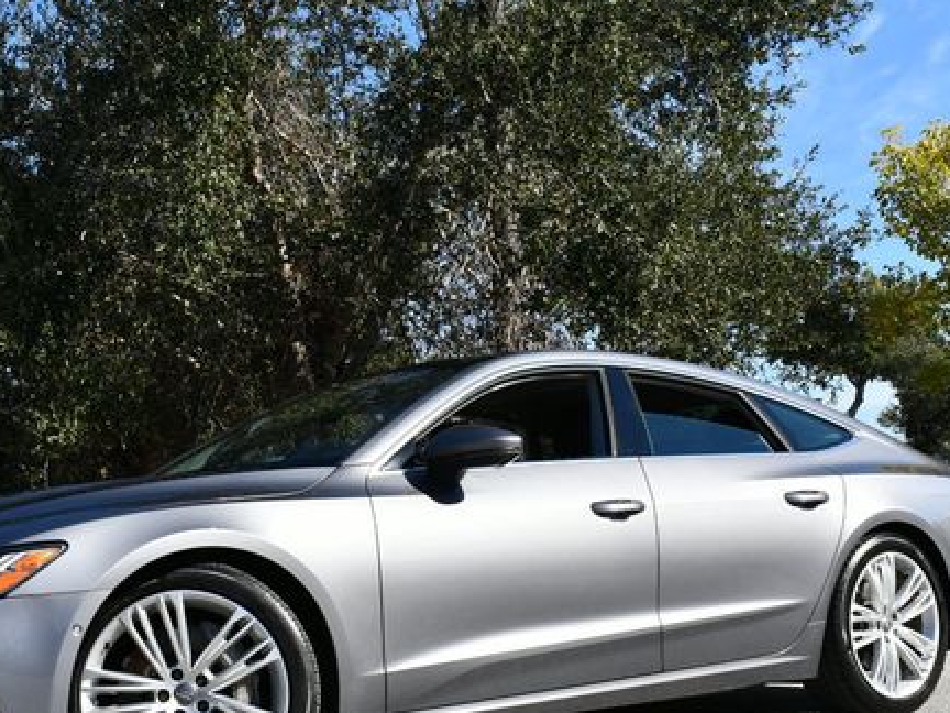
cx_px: 367
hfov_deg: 33.6
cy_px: 442
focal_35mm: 57
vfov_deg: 25.6
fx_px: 1564
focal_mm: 20
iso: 100
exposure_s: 1/250
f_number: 8
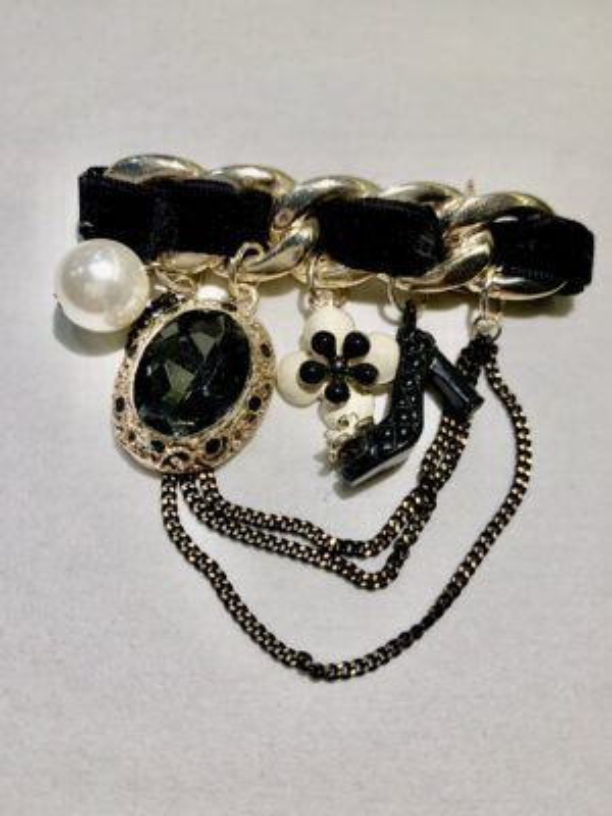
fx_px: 613
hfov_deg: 53.1
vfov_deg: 67.3
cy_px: 408
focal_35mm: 26
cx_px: 306
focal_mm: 4.25
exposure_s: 1/122
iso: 32
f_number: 1.8
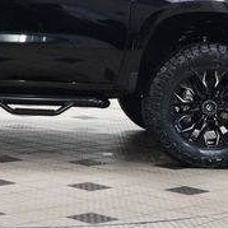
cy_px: 6
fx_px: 988
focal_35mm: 133
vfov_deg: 13.0
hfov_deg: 12.7
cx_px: -75
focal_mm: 29
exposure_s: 1/15
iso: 800
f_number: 6.3
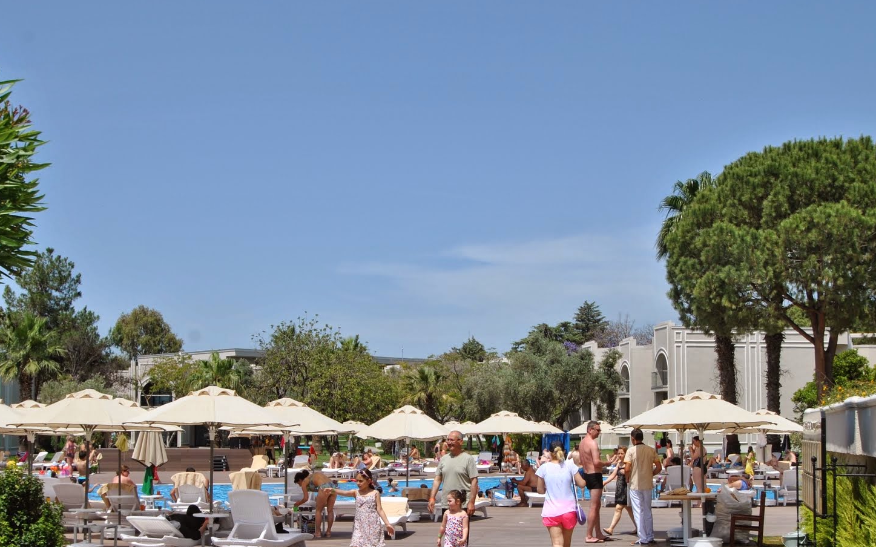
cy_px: 380
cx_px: 447
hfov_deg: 38.9
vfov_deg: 24.7
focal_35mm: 52
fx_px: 1241
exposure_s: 1/320
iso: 100
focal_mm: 24
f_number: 9
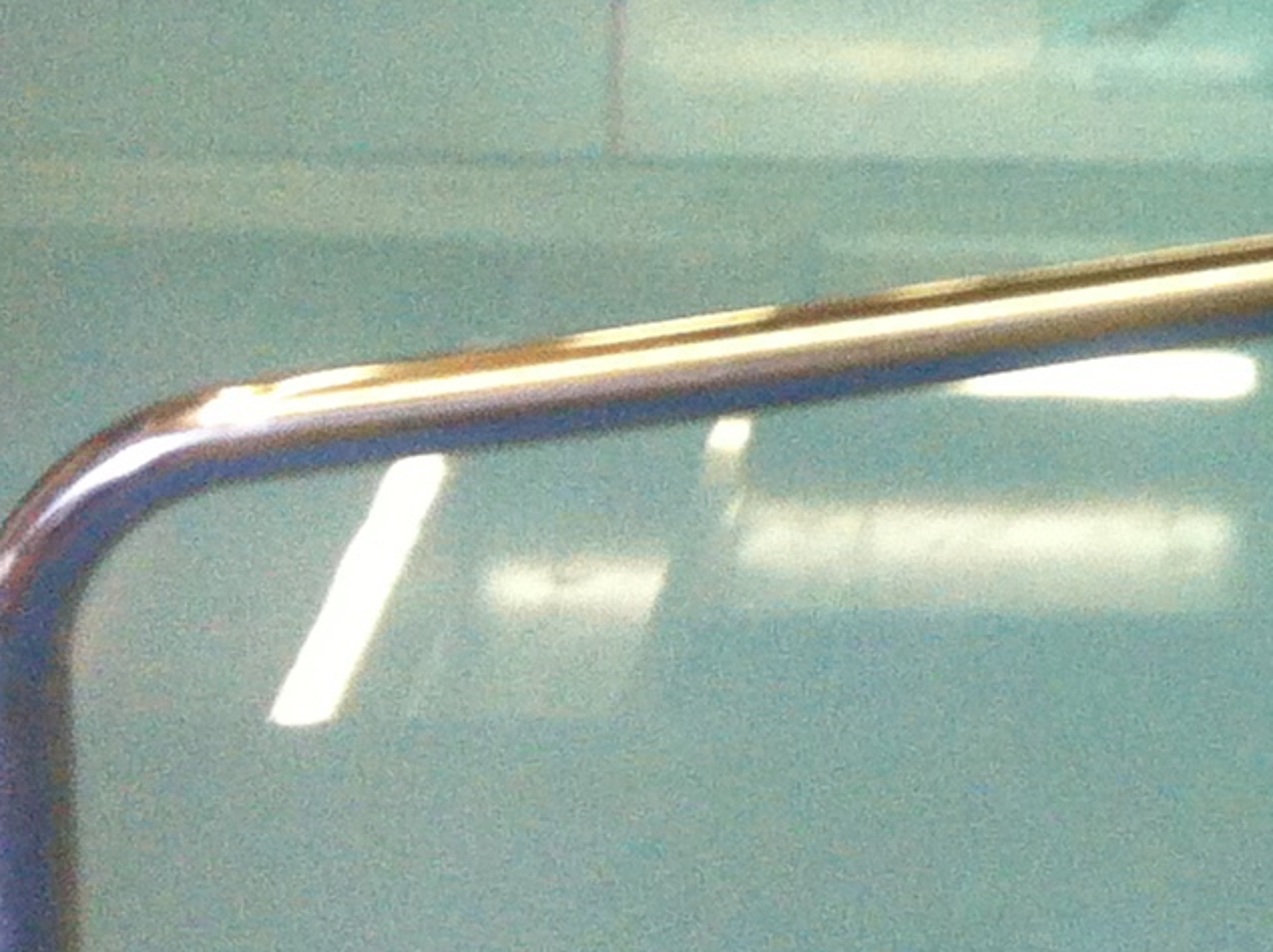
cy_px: -500
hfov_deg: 12.5
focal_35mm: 143
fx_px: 5253
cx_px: 2369
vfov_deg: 10.0
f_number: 2.8
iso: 160
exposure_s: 1/15
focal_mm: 3.85
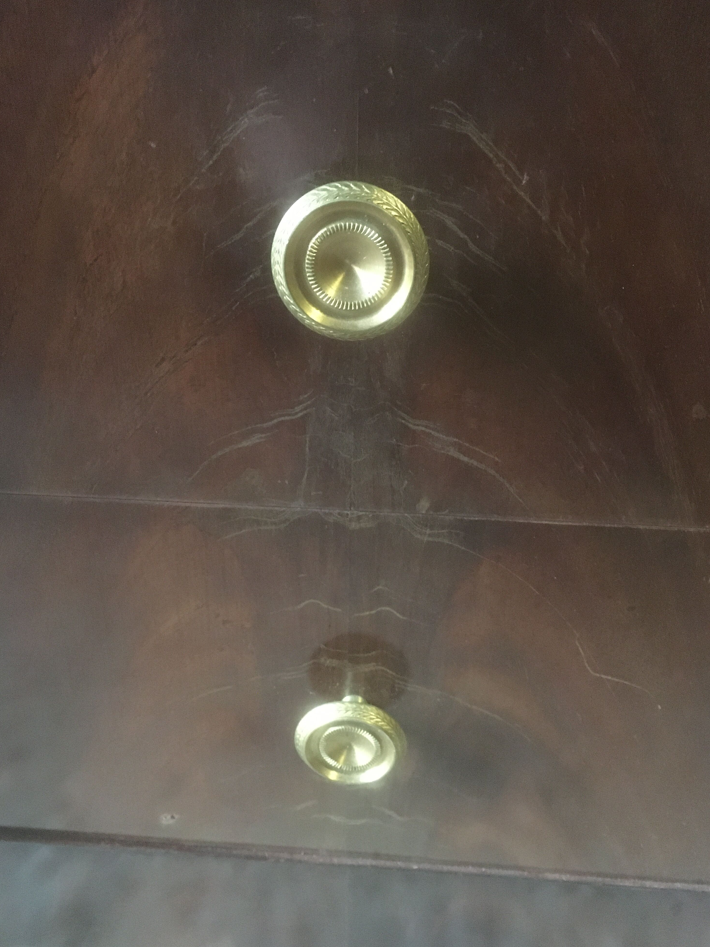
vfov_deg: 60.0
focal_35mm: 30
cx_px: 362
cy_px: 484
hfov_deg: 46.8
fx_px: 821
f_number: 2.2
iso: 800
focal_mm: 4.15
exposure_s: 1/17
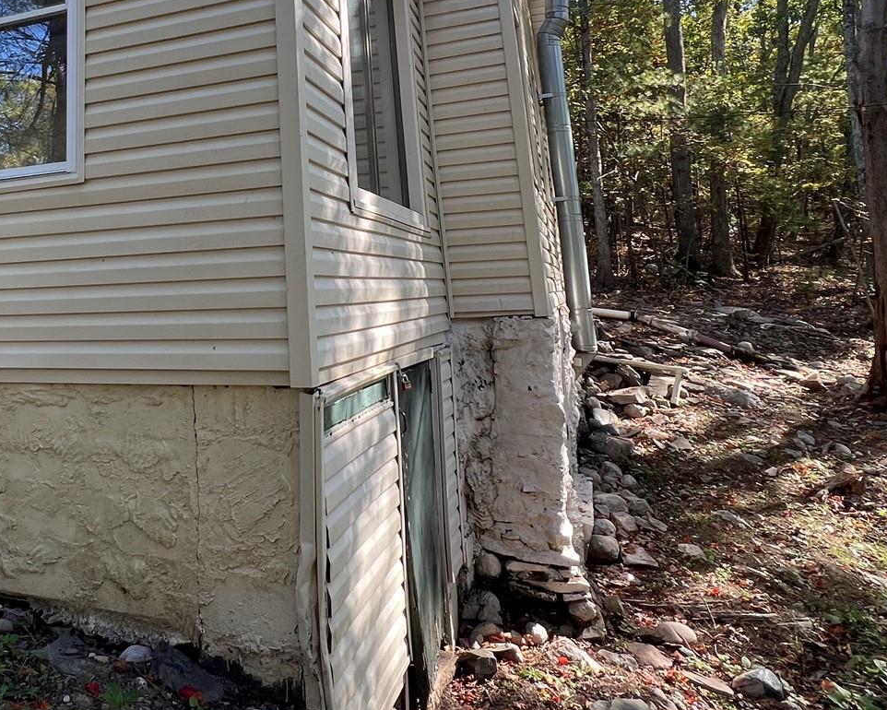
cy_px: 144
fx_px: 709
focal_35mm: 27
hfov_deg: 60.8
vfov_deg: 50.1
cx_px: 231
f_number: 1.8
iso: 32
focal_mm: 1.57
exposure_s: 1/124
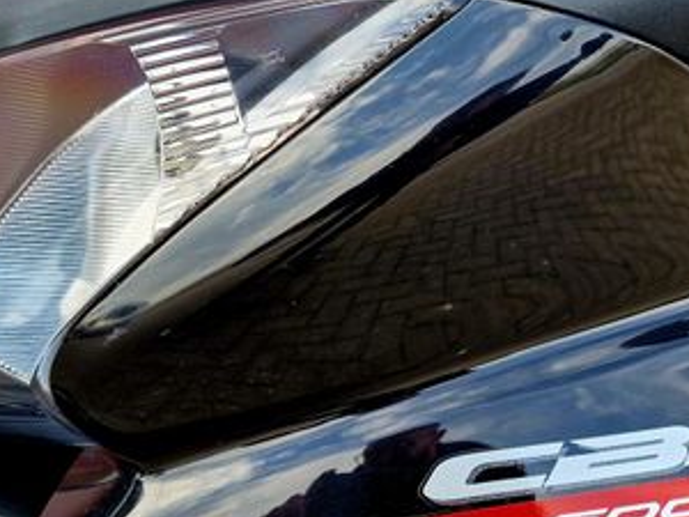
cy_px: 335
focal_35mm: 49
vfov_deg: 29.5
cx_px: 452
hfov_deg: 38.5
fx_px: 975
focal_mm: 6.4
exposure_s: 1/182
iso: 50
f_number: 1.8
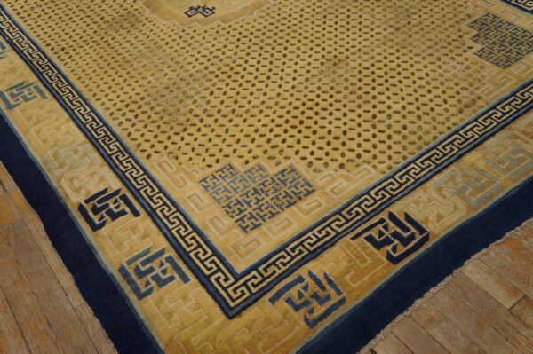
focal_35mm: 36
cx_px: 266
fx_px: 533
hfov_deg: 53.2
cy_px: 177
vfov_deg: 36.8
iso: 400
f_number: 4
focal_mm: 24
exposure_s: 1/60
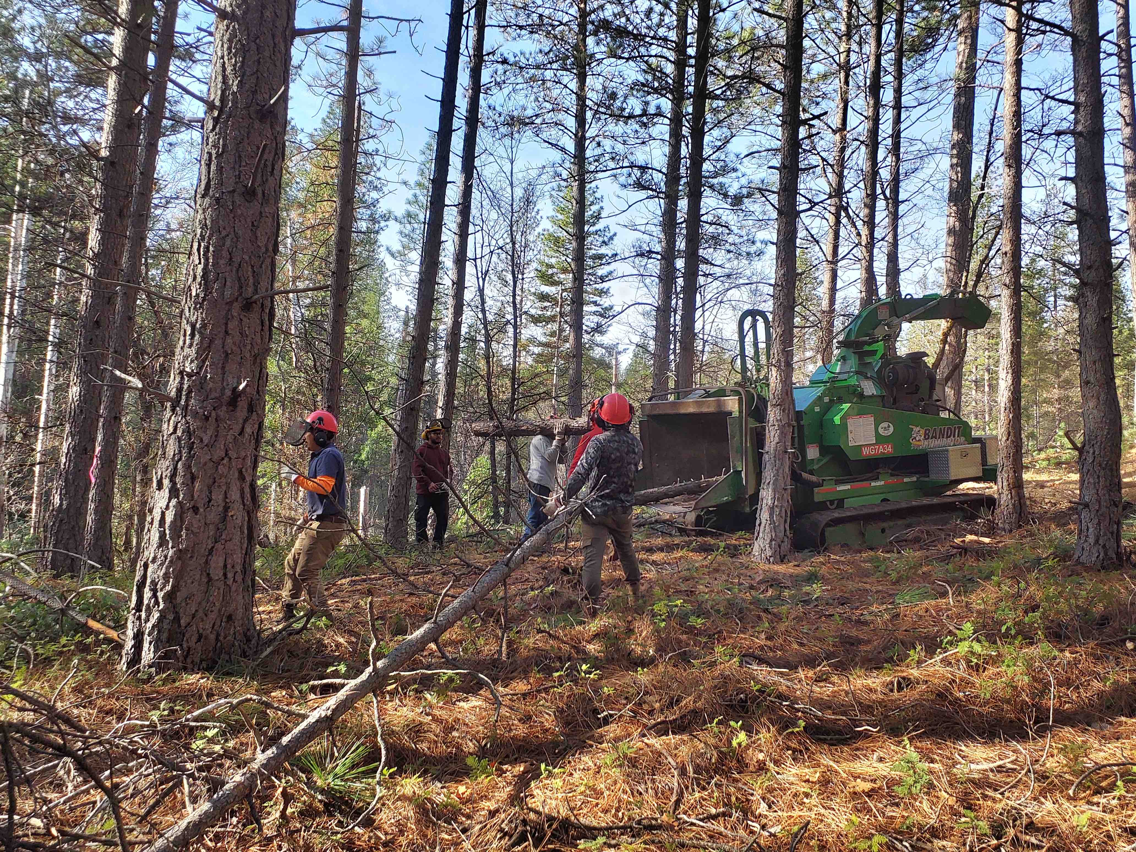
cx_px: 568
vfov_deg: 53.1
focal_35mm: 26
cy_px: 426
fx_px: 853
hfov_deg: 67.3
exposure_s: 1/219
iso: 40
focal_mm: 3.58
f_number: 1.9
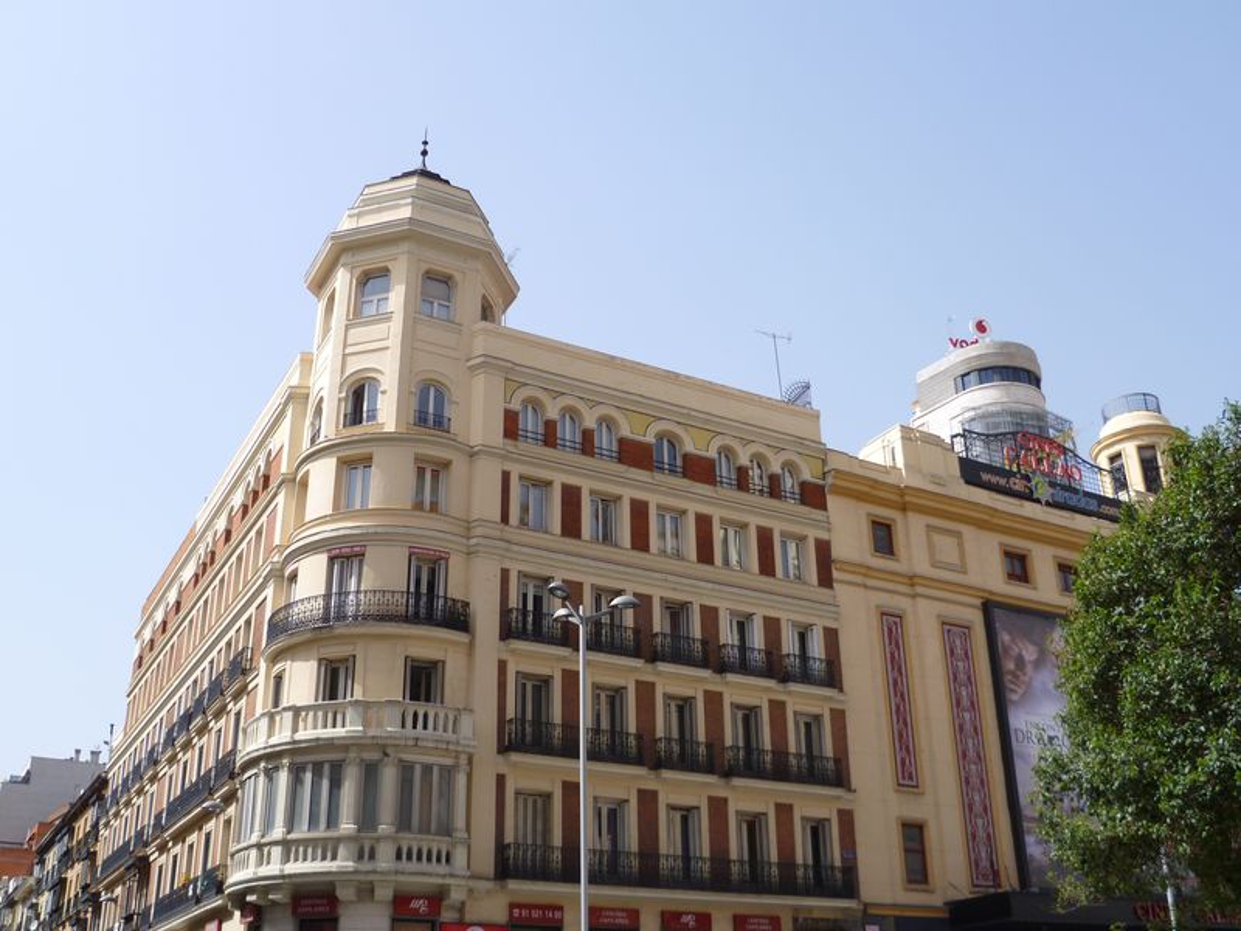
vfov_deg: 38.7
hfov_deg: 50.1
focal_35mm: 37
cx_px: 620
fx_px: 1326
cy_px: 466
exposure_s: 1/640
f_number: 3.1
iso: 80
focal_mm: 6.6
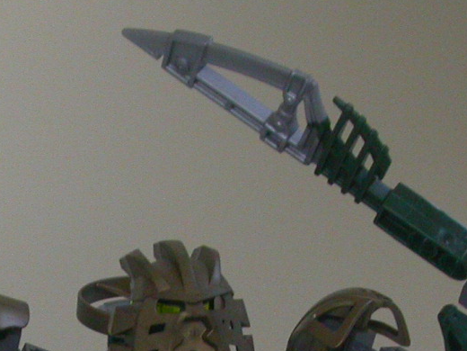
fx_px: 1578
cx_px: 105
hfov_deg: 16.7
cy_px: 492
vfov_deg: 12.2
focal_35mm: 117
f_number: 2.6
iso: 200
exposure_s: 1/60
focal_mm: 7.85
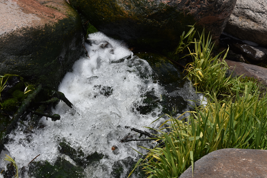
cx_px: 134
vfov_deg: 20.0
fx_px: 504
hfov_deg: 29.6
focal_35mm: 68
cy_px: 89
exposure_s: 1/400
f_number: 10
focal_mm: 68
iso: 100
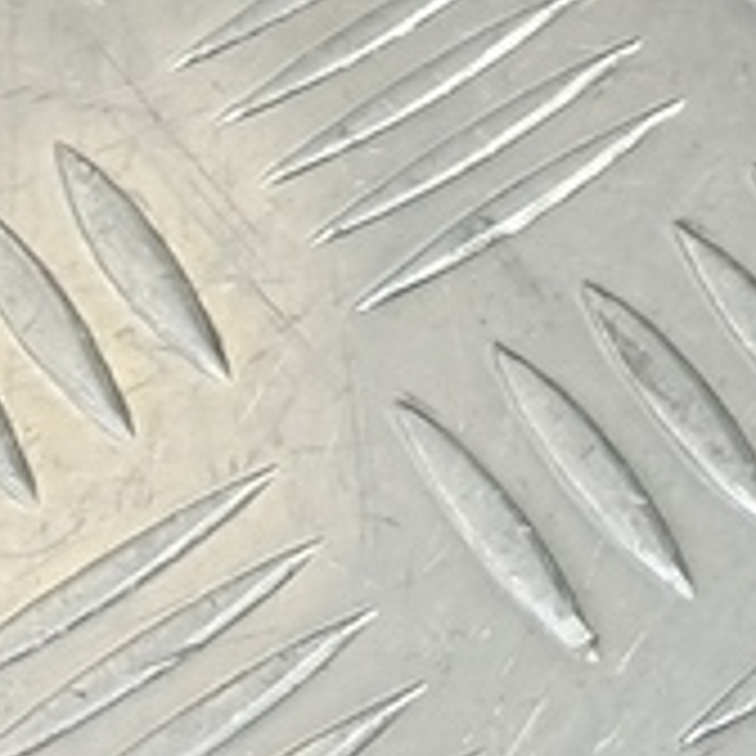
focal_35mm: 124
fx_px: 3064
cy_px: -720
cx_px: 2174
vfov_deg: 12.5
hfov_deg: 10.5
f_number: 1.6
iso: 172
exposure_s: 1/50
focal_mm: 4.11
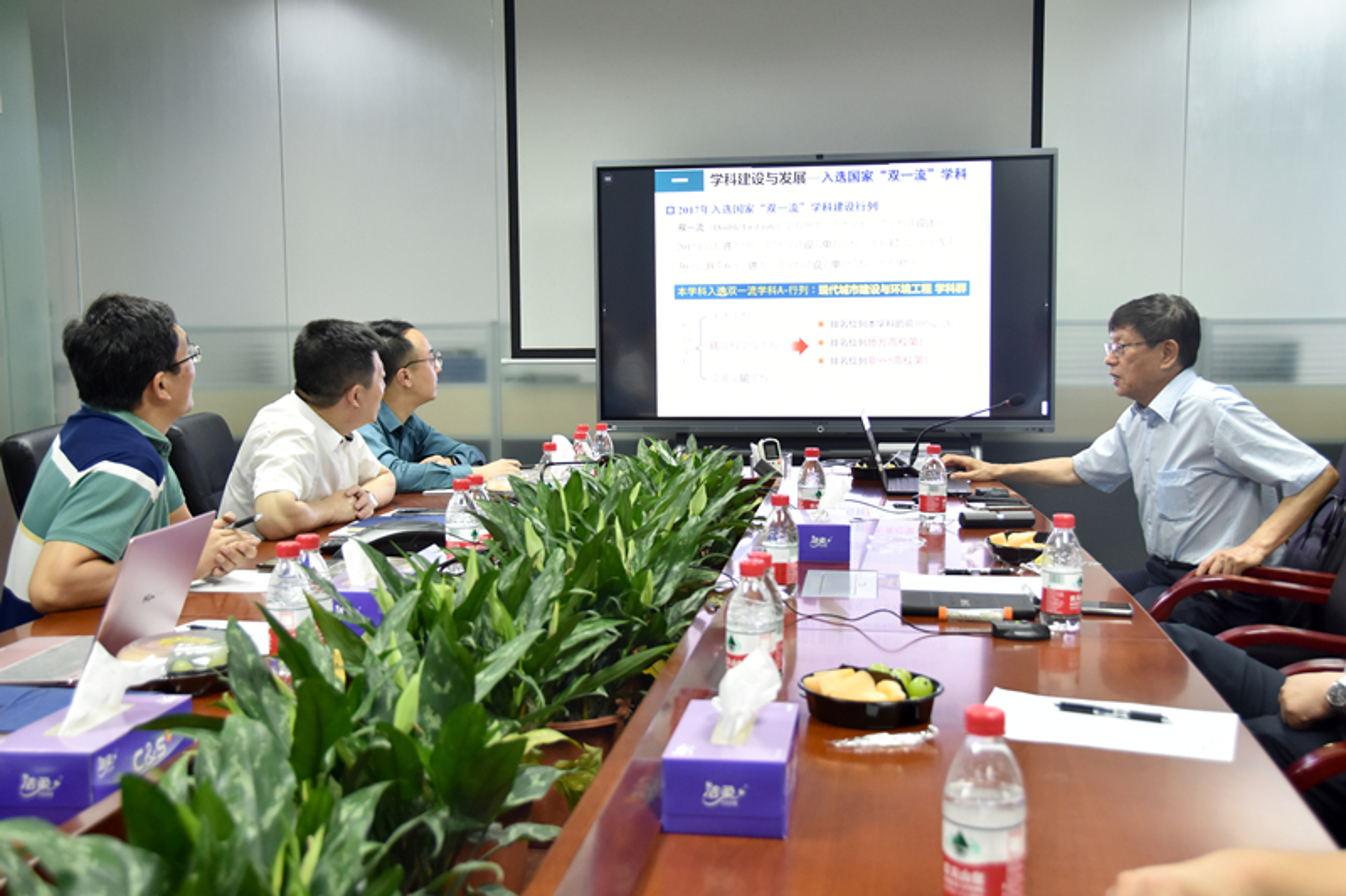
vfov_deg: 34.2
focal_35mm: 39
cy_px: 448
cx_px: 673
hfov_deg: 49.6
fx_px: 1458
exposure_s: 1/40
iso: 800
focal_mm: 26
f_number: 4
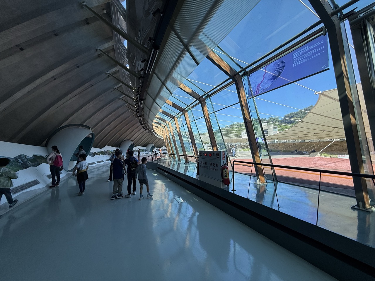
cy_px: 140
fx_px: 152
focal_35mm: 14
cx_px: 188
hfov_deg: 102.1
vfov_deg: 85.7
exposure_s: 1/359
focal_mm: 2.22
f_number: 2.2
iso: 64
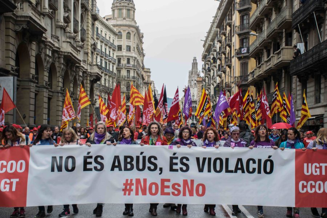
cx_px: 164
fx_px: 477
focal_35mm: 52
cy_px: 109
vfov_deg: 25.8
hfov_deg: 37.9
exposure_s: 1/100
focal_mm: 35
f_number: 4.2
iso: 100
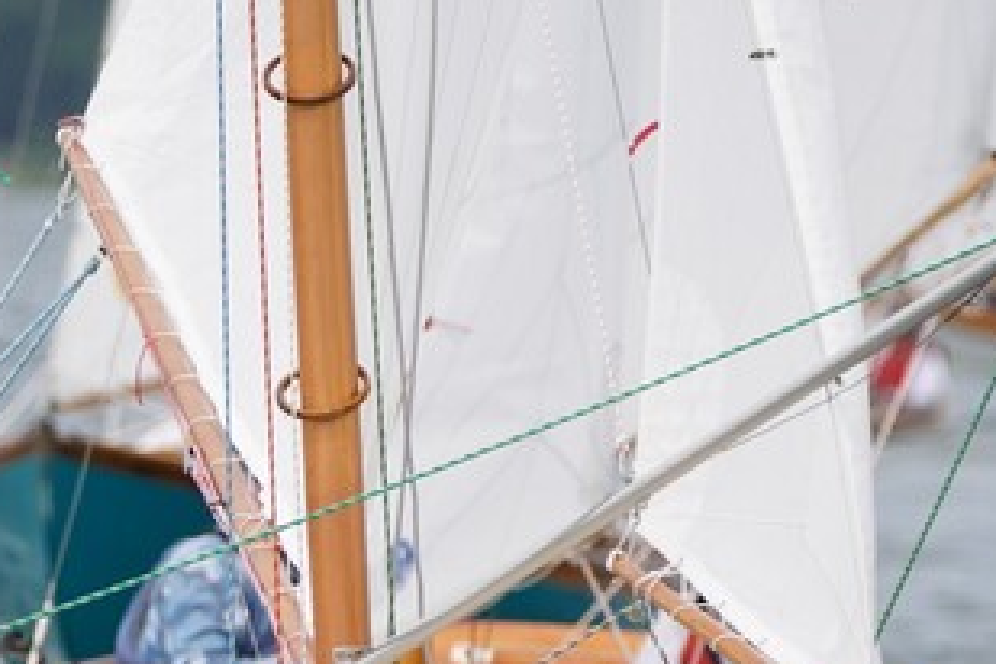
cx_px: 164
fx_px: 34857
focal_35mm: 1260
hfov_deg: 1.6
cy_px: 849
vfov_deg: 1.1
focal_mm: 324
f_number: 5.6
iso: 250
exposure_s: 1/1250
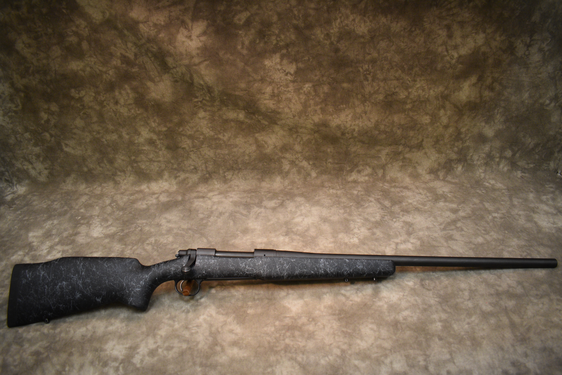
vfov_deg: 48.0
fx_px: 422
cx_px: 281
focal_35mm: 27
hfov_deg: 67.3
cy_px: 188
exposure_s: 1/125
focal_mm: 18
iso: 1100
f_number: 3.5
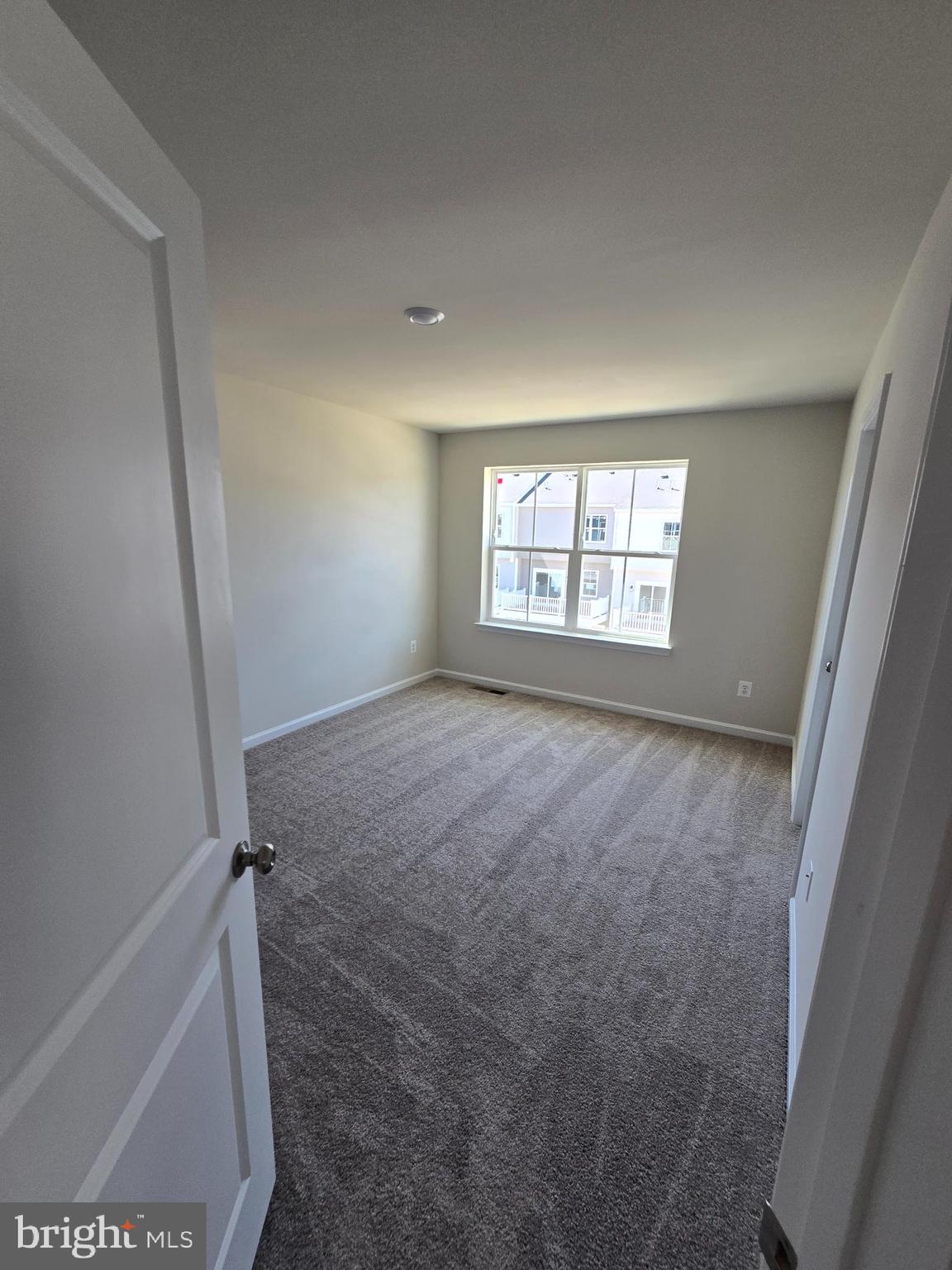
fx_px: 477
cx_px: 476
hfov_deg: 89.9
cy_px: 635
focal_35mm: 13
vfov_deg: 106.2
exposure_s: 1/120
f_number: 2.2
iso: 80
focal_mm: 2.2
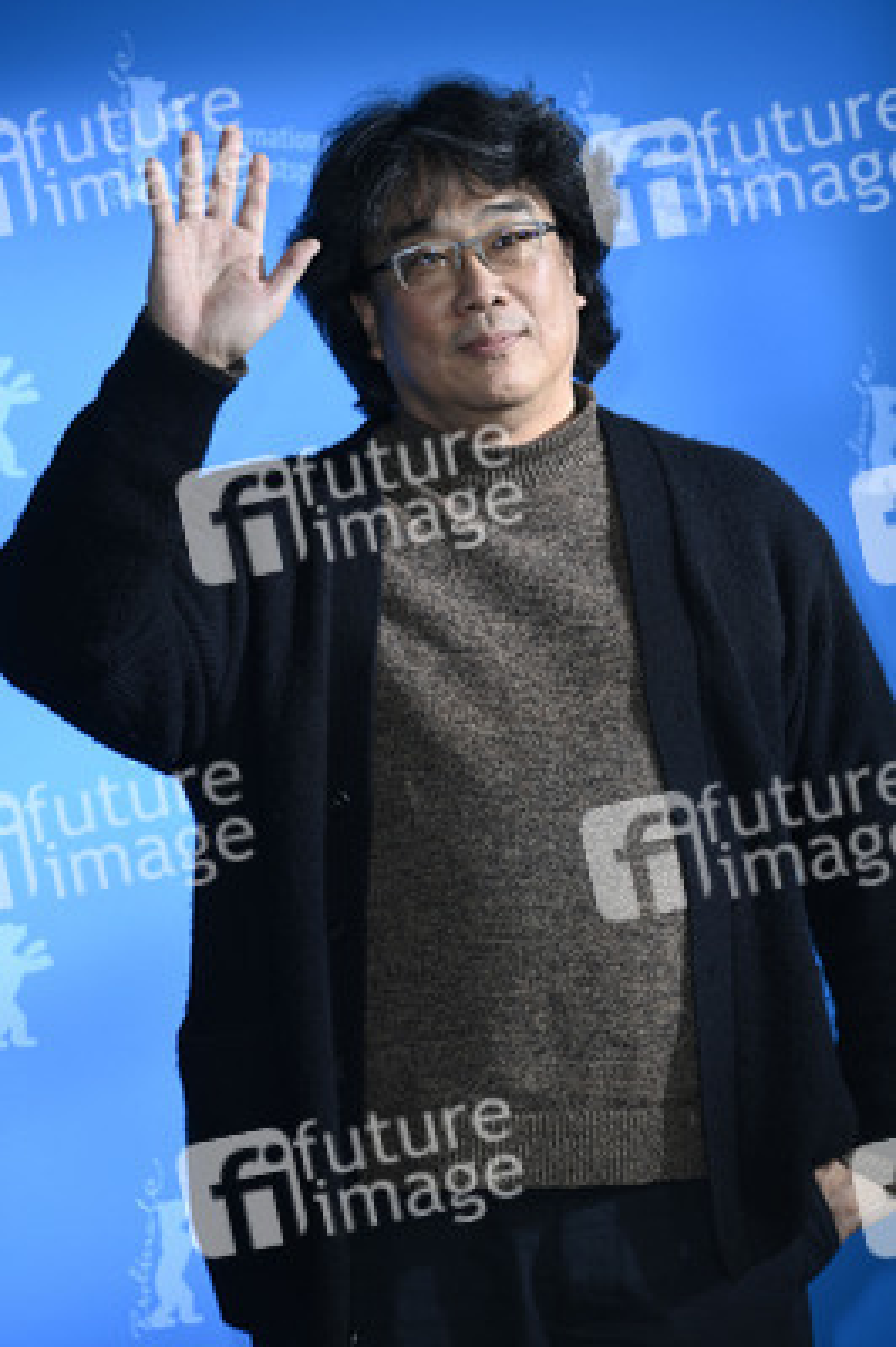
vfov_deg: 16.8
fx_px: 4562
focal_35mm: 122
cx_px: 448
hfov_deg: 11.2
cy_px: 674
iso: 800
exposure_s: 1/250
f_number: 5.6
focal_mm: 122
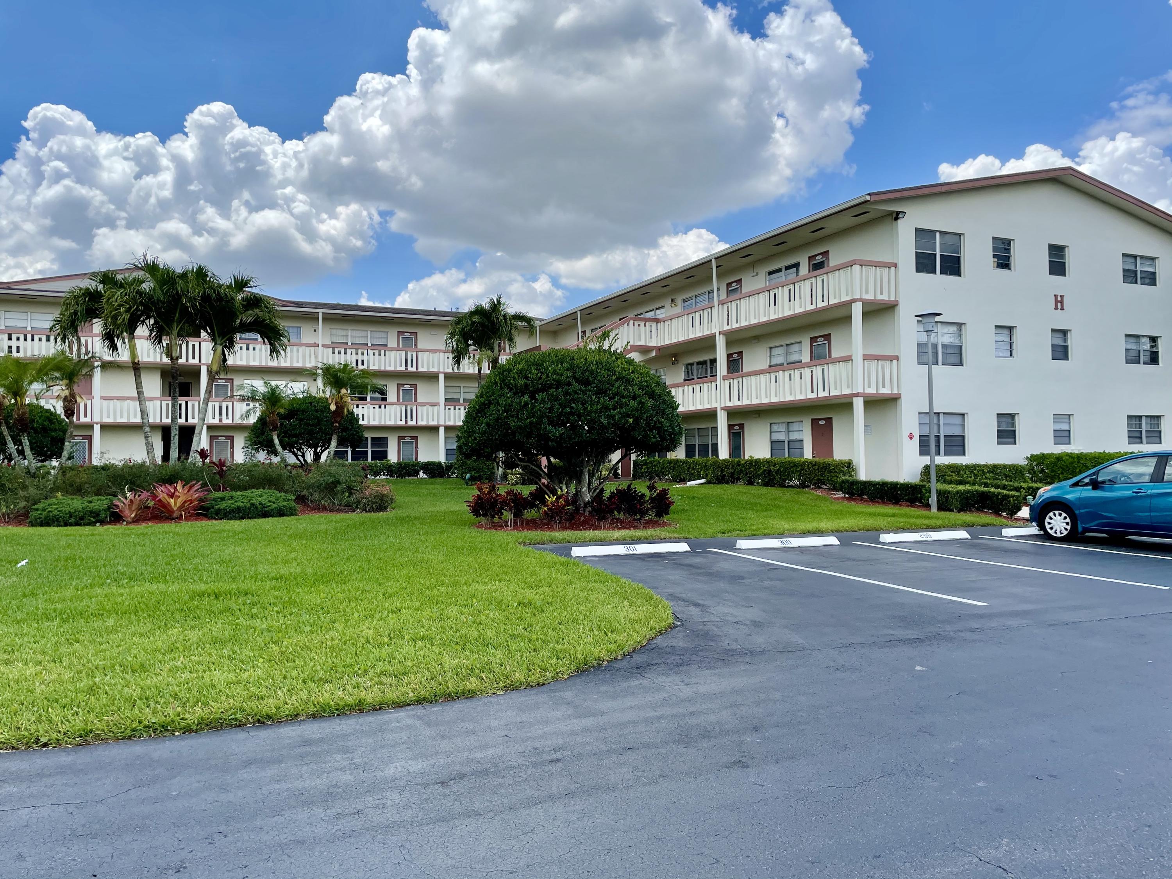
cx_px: 586
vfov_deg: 53.1
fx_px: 880
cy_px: 440
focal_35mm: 26
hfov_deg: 67.3
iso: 32
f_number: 1.6
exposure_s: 1/3125
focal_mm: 4.2
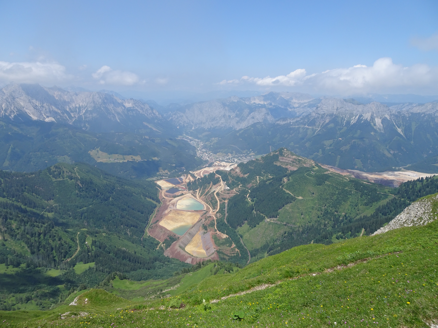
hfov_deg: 71.6
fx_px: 304
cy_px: 164
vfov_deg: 56.8
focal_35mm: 24
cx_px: 219
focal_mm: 4.1
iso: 80
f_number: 3.5
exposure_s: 1/1000
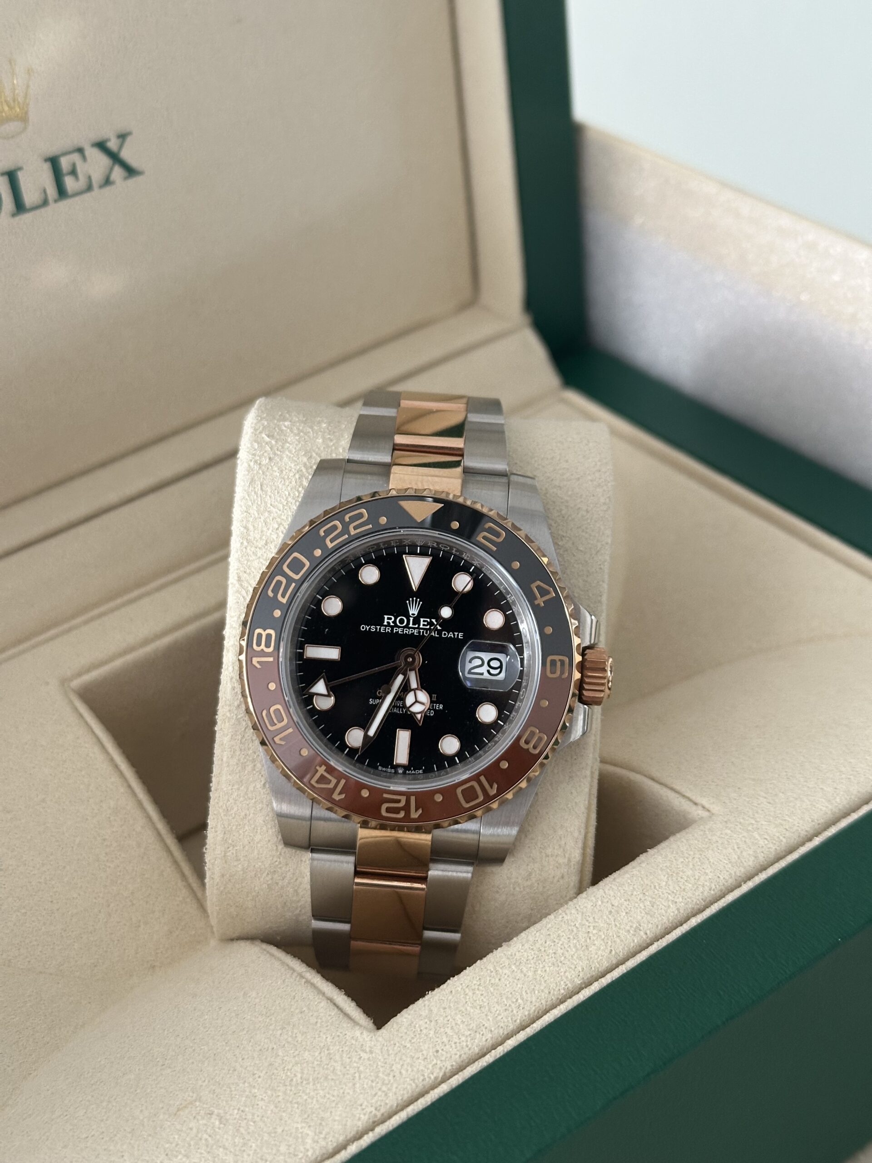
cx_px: 436
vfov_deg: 39.7
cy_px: 582
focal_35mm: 48
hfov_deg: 30.3
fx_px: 1612
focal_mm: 6.86
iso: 250
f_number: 1.78
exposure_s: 1/47
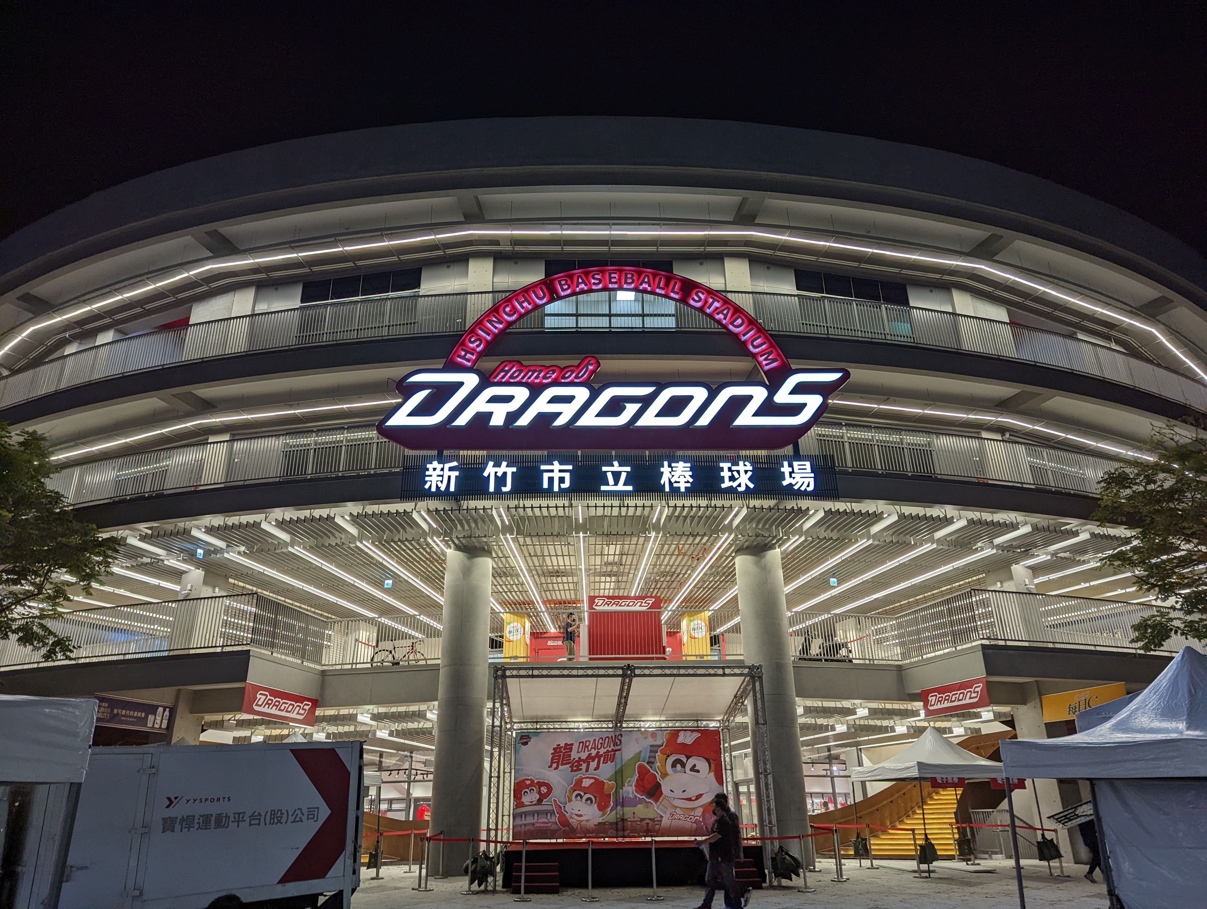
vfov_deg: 56.9
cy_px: 454
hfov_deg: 71.5
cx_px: 604
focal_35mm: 24
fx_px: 838
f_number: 1.85
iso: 80
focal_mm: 6.81
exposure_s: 1/120
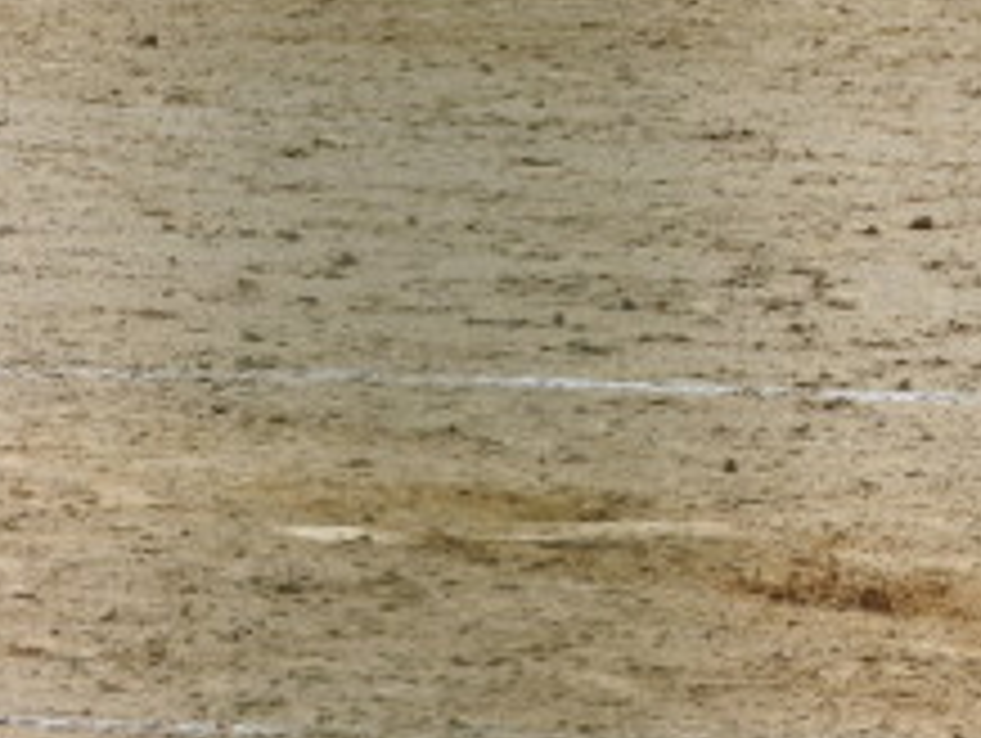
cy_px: -76
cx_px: 1296
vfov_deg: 2.2
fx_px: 19519
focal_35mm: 688
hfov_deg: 2.9
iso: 100
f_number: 5.5
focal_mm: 44.8
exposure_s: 1/640
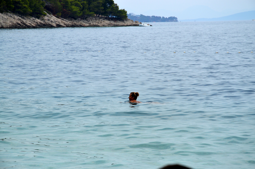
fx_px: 1115
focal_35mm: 158
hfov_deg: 13.1
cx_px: 128
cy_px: 84
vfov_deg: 8.7
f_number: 8
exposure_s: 1/250
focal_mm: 105
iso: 100
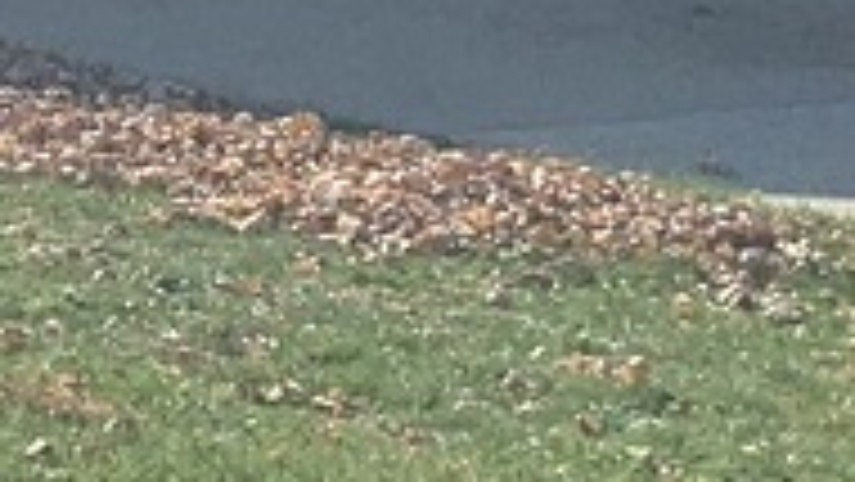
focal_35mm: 215
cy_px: -640
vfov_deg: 5.5
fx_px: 4876
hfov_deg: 8.8
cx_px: -1395
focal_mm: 4.25
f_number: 1.8
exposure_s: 1/5405
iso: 25
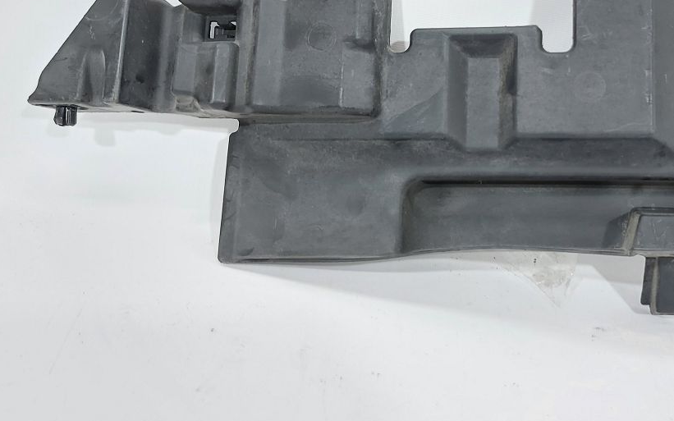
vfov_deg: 29.4
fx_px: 790
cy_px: 112
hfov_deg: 44.4
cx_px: 520
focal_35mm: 43
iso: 160
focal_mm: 5.23
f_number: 1.8
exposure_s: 1/50
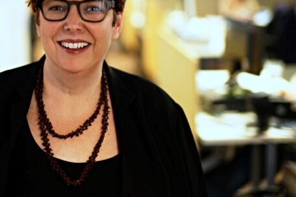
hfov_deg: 24.2
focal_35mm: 83
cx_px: 71
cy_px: 41
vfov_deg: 16.3
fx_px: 682
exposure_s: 1/60
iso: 250
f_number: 1.4
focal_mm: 50
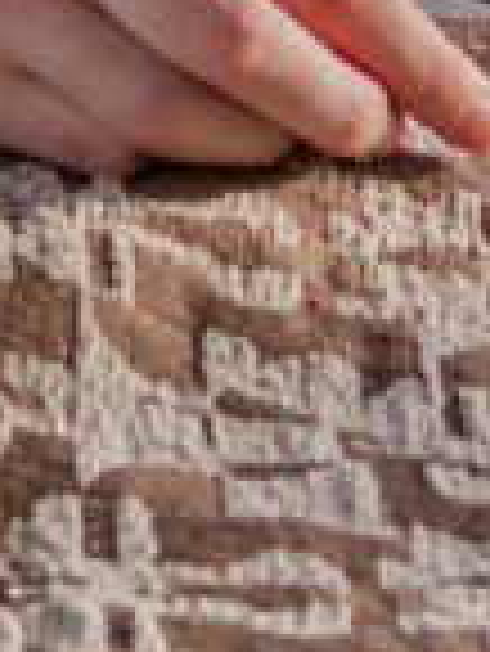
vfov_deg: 5.2
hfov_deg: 4.2
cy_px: -1533
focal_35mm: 354
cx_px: -79
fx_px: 6672
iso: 160
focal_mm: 25
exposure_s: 1/400
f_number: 2.5
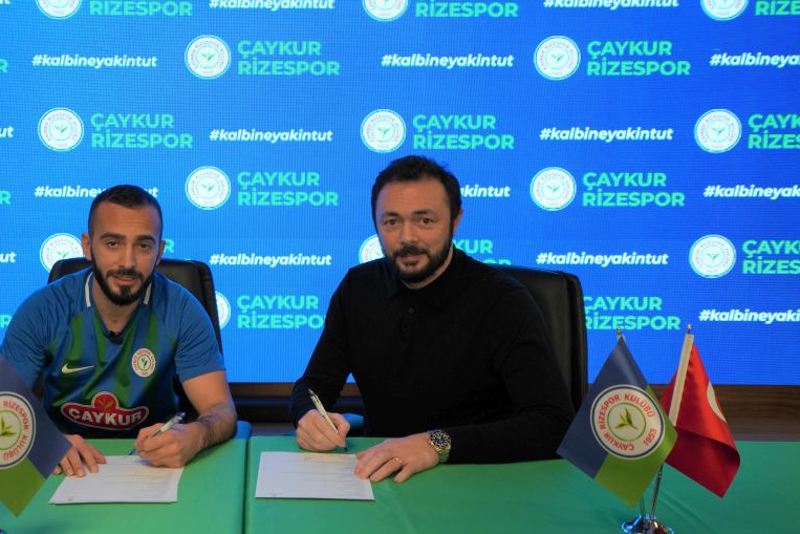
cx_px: 275
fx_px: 1045
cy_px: 252
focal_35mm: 47
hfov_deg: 41.4
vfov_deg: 28.7
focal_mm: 35
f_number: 4
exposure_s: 1/160
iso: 1000
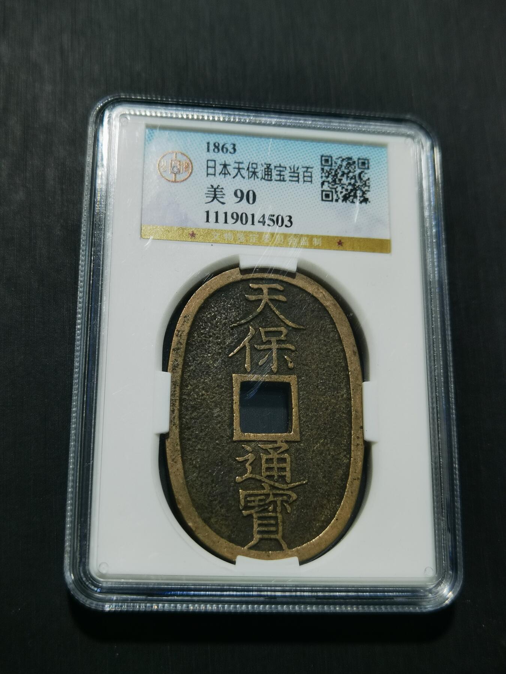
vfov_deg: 39.7
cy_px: 337
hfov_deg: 30.3
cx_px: 253
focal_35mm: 48
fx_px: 936
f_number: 1.9
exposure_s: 1/100
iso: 80
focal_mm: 6.67
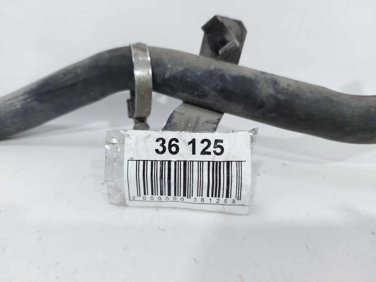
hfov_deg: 71.6
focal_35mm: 24
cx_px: 188
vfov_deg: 56.8
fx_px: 261
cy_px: 141
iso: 50
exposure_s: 1/50
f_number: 1.8
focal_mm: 5.23
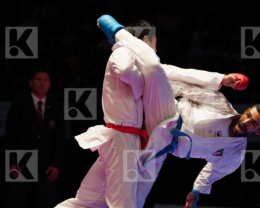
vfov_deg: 7.7
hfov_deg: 9.6
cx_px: 139
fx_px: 1547
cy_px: 104
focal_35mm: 201
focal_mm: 119
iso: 1600
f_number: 2.8
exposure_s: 1/1000
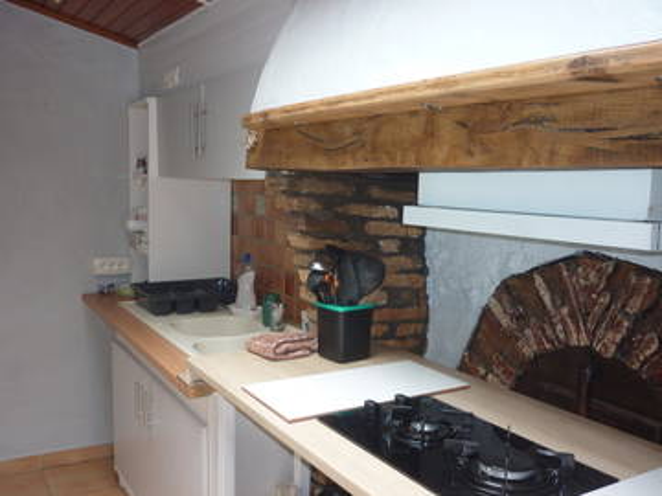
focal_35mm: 33
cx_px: 331
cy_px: 248
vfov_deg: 42.9
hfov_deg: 55.4
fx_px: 631
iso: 100
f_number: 2.8
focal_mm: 5.5
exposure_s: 1/30
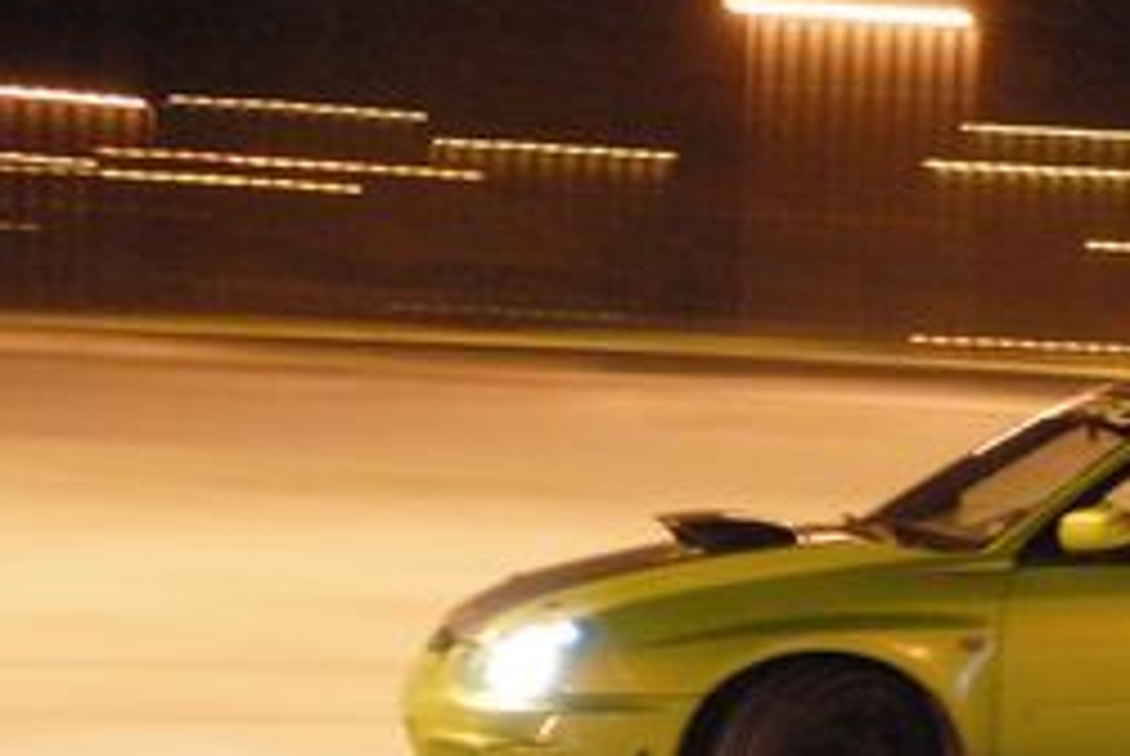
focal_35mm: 84
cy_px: 688
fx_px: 2640
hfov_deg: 22.7
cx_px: 1256
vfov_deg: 16.1
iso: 1600
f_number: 4
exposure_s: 1/10
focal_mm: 22
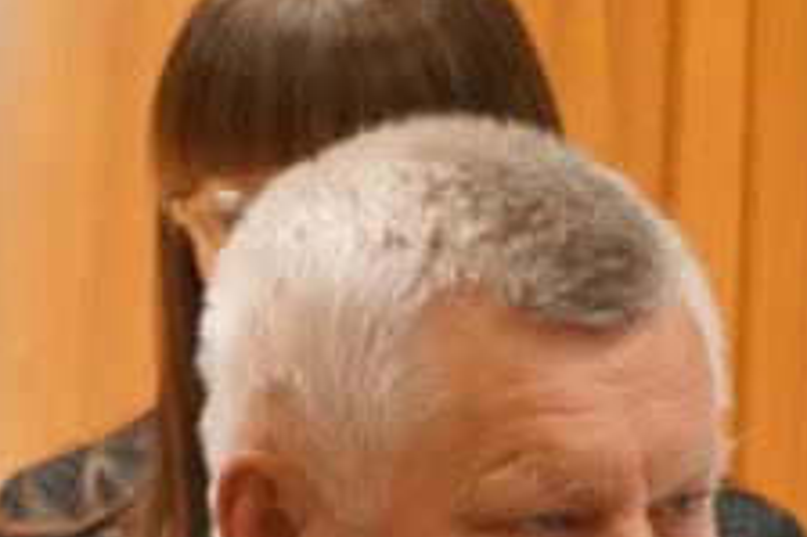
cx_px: 811
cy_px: 1162
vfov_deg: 2.3
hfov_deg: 3.4
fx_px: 13529
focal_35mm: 604
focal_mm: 90
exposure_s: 1/100
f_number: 5.6
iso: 3200
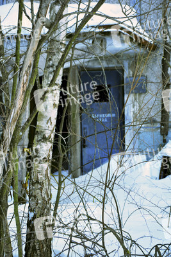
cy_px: 128
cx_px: 86
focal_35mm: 93
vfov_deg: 21.9
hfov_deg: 14.7
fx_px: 662
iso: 320
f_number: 5.6
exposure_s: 1/125
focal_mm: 62
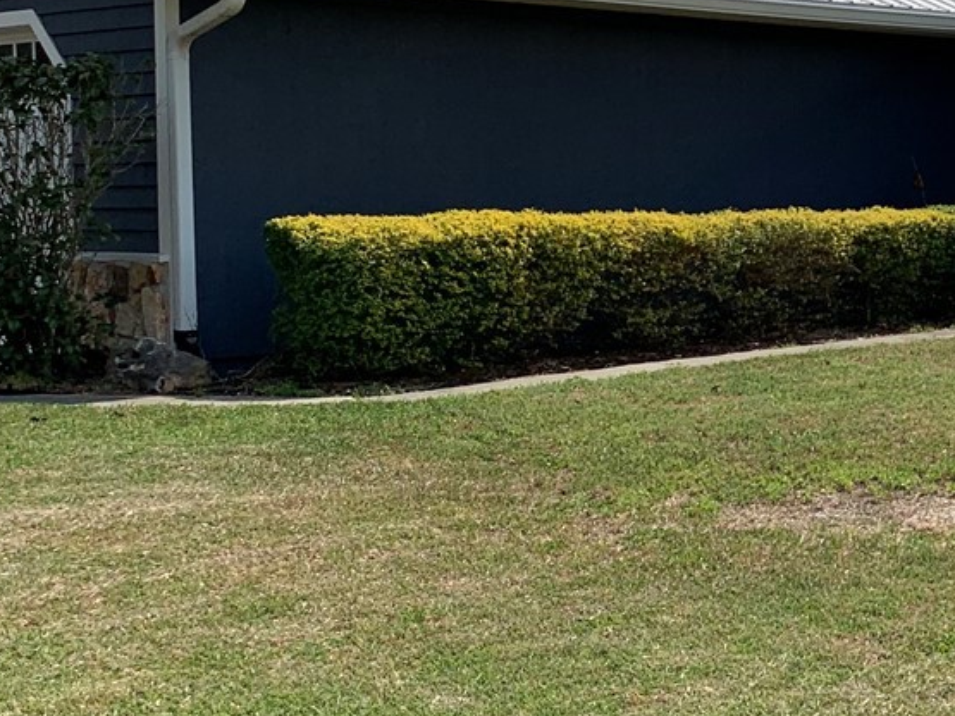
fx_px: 2069
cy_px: 267
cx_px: 1024
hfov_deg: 24.4
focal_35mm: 75
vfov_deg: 19.6
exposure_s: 1/4464
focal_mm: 4.25
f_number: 1.8
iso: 25
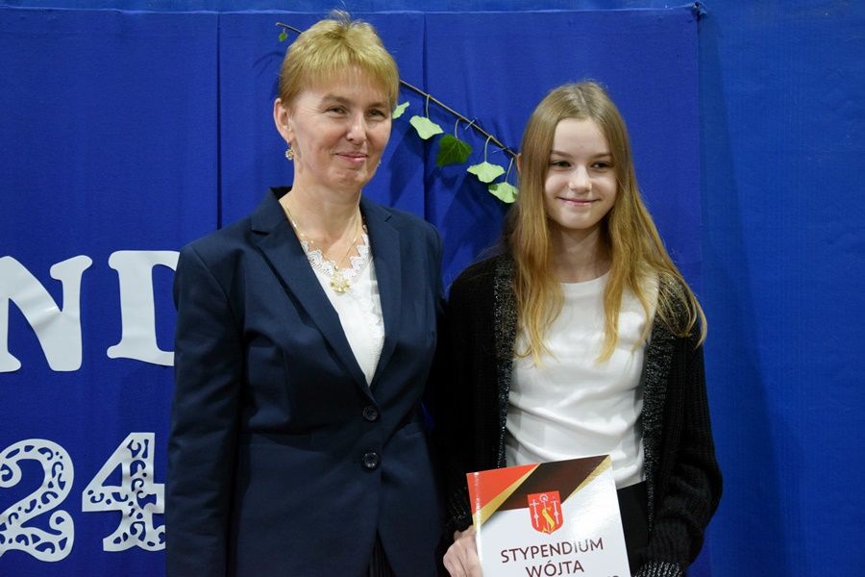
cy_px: 288
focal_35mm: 72
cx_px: 432
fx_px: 1730
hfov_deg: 28.1
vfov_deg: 18.9
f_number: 4.8
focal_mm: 48
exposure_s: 1/80
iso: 1400
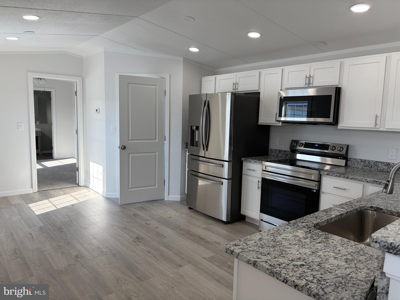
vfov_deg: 53.1
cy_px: 150
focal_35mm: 26
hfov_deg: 67.3
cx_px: 200
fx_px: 300
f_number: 1.6
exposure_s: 1/259
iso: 50
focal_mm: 5.96
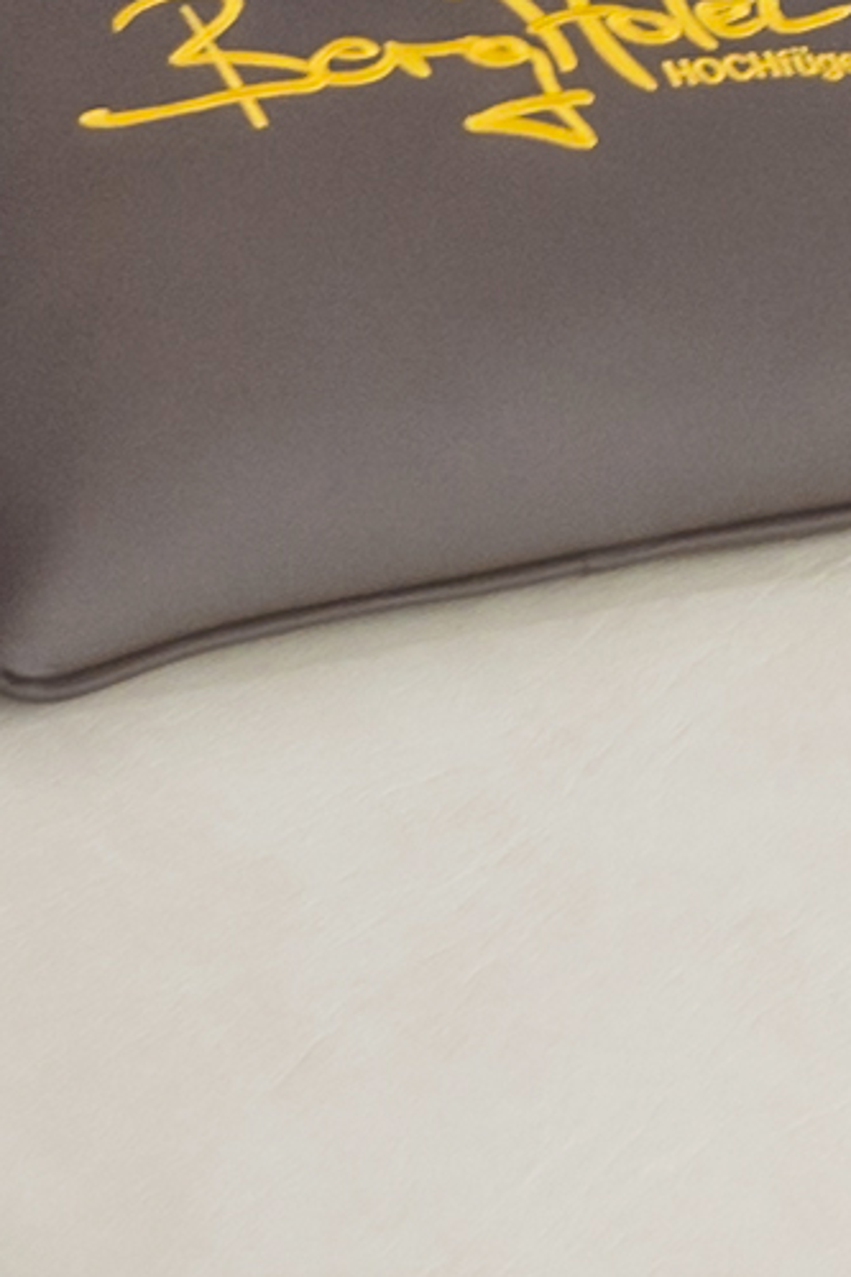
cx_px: 2839
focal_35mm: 216
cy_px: -1356
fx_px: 7664
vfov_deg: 8.9
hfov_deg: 5.8
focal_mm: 18
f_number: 3.8
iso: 400
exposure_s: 1/13
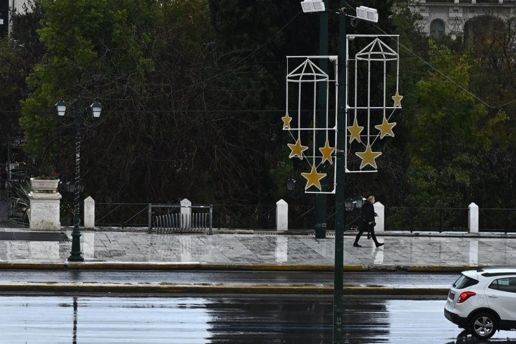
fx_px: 2838
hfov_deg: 10.3
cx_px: -68
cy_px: 79
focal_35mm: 198
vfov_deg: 6.9
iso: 1100
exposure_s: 1/500
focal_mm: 77
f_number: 6.3
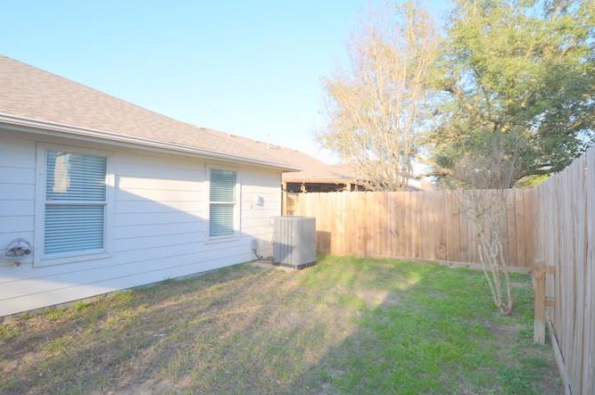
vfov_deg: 67.2
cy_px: 195
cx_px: 249
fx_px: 297
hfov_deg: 89.3
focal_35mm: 18
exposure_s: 1/125
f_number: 5.6
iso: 100
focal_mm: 10
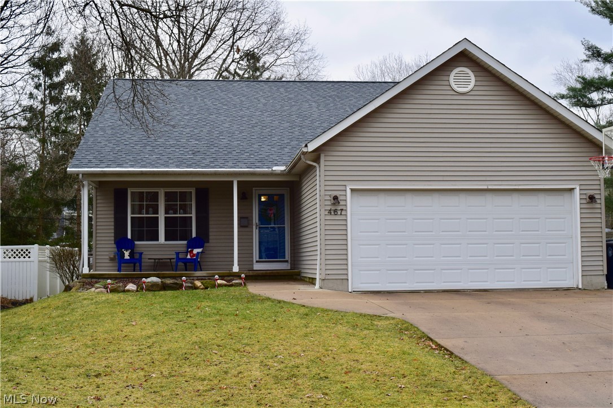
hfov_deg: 41.1
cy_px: 204
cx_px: 306
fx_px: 817
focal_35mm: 48
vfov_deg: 28.0
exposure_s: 1/125
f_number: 9
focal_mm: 32
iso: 400
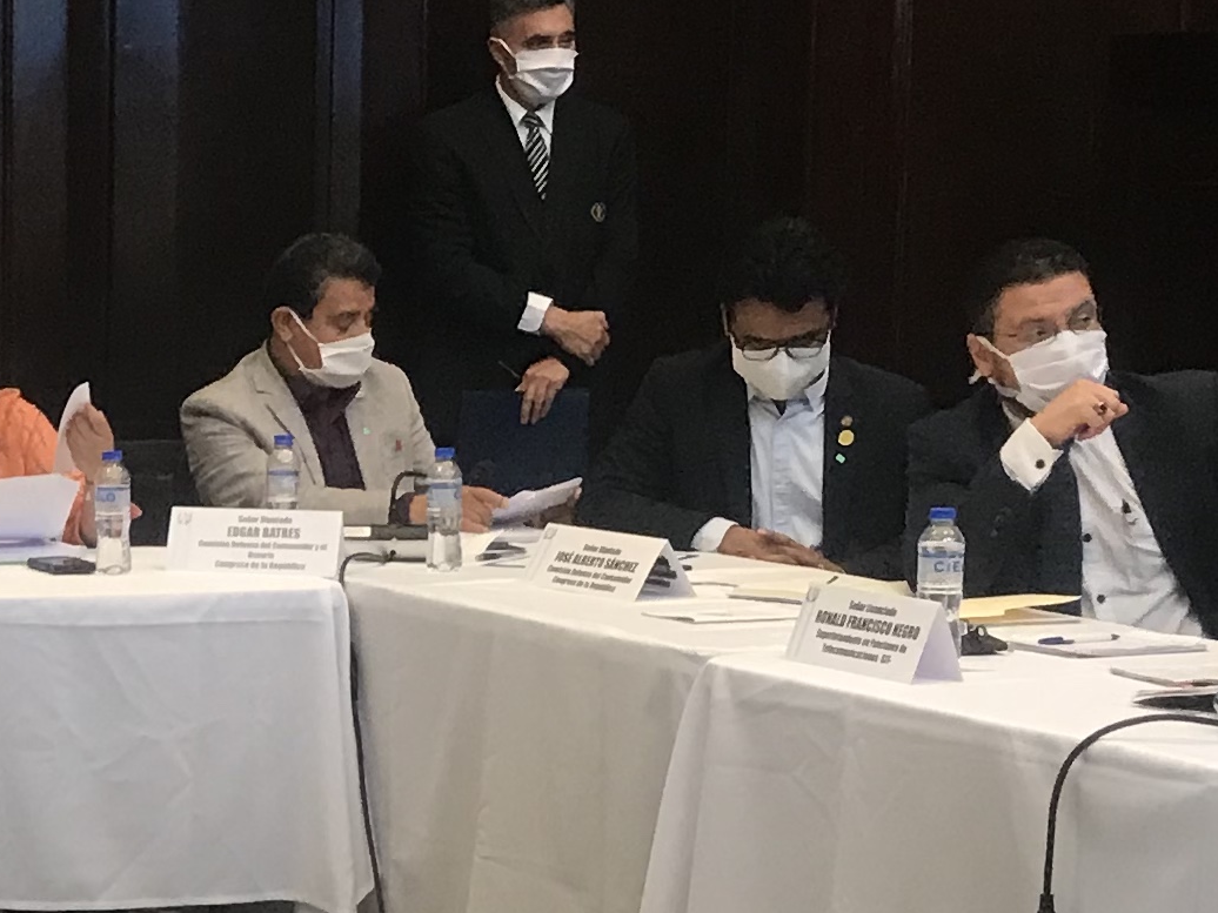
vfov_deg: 13.5
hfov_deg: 17.5
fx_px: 3835
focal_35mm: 109
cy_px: 812
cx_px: -93
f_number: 1.8
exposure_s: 1/17
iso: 40
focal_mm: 3.99
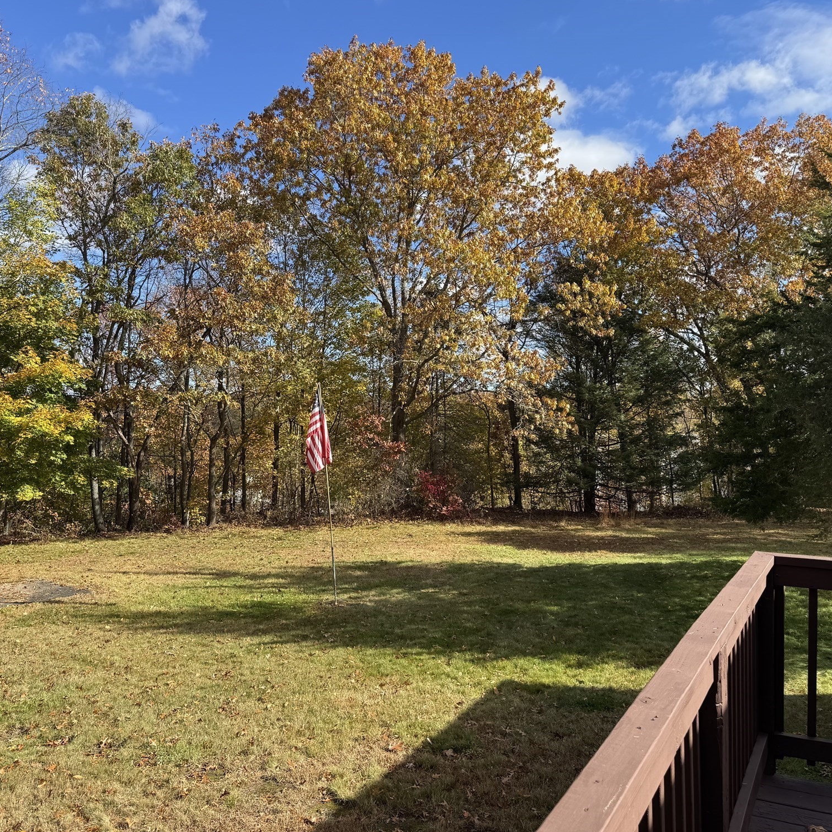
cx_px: 442
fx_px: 789
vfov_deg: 55.6
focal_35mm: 29
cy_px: 415
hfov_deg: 55.6
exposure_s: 1/1767
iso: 80
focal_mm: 6.76
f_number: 1.78
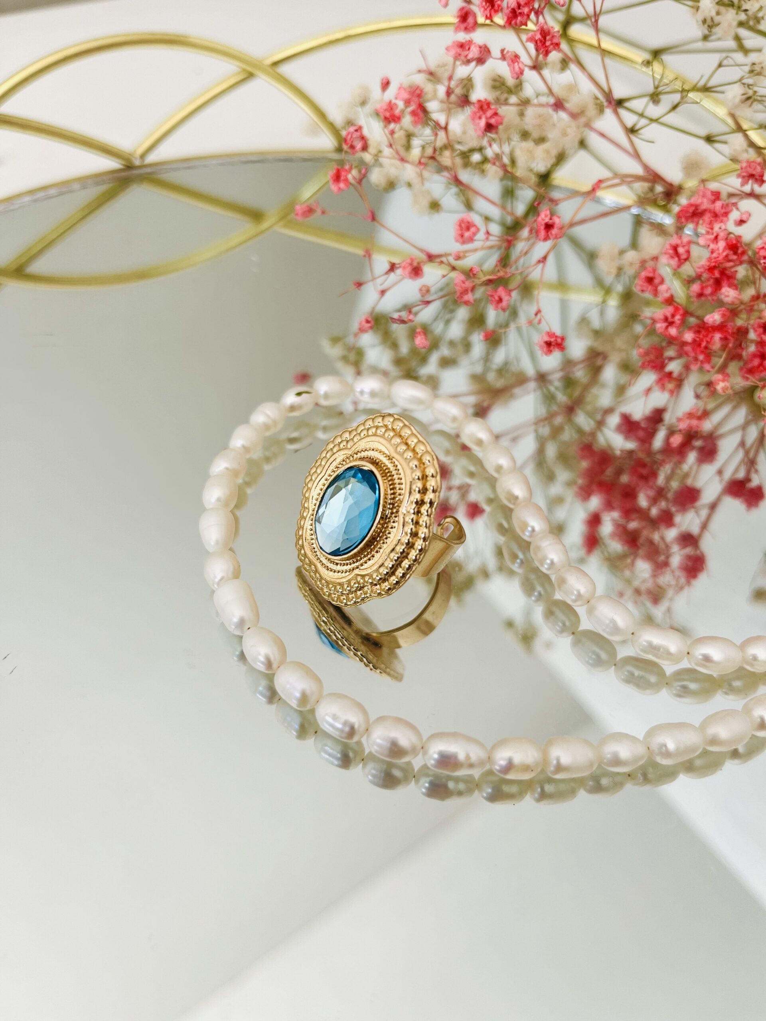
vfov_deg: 67.3
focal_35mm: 26
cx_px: 383
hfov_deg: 53.1
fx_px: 767
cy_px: 510
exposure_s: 1/329
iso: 50
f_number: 1.6
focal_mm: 5.1
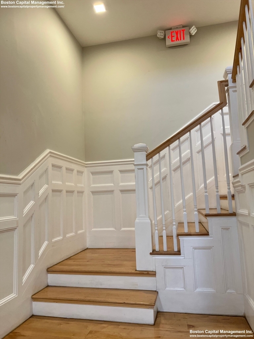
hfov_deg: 53.1
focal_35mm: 26
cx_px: 127
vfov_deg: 67.3
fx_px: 254
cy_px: 170
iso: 125
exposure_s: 1/120
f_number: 1.5
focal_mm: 5.7
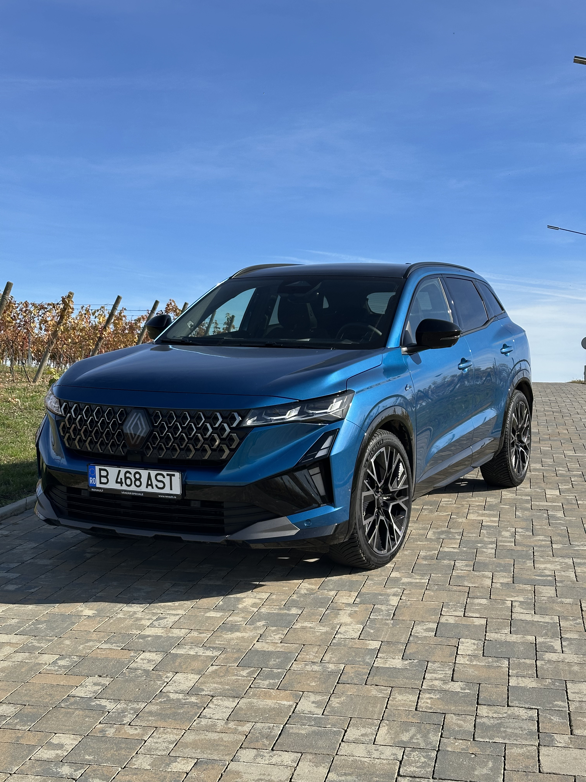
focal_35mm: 48
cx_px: 293
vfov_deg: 39.7
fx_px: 1083
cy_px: 391
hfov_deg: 30.3
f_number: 1.78
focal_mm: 6.86
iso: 64
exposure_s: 1/2976
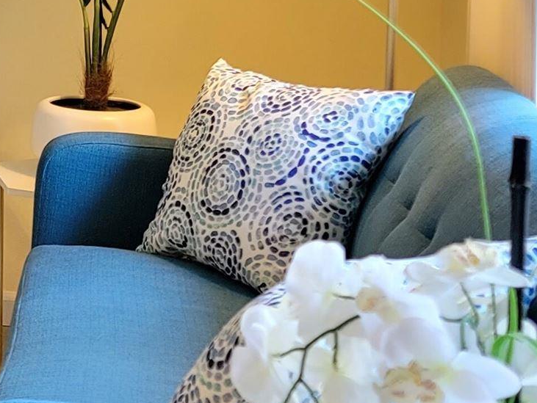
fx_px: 1630
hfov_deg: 15.5
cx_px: -481
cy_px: -126
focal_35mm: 105
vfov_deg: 13.6
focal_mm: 7
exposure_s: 1/40
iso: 250
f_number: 1.8
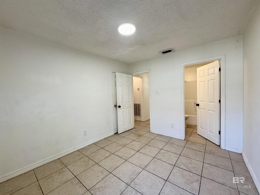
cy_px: 98
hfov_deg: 102.1
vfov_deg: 85.7
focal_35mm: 14
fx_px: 105
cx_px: 130
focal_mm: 2.22
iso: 200
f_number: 2.2
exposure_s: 1/120
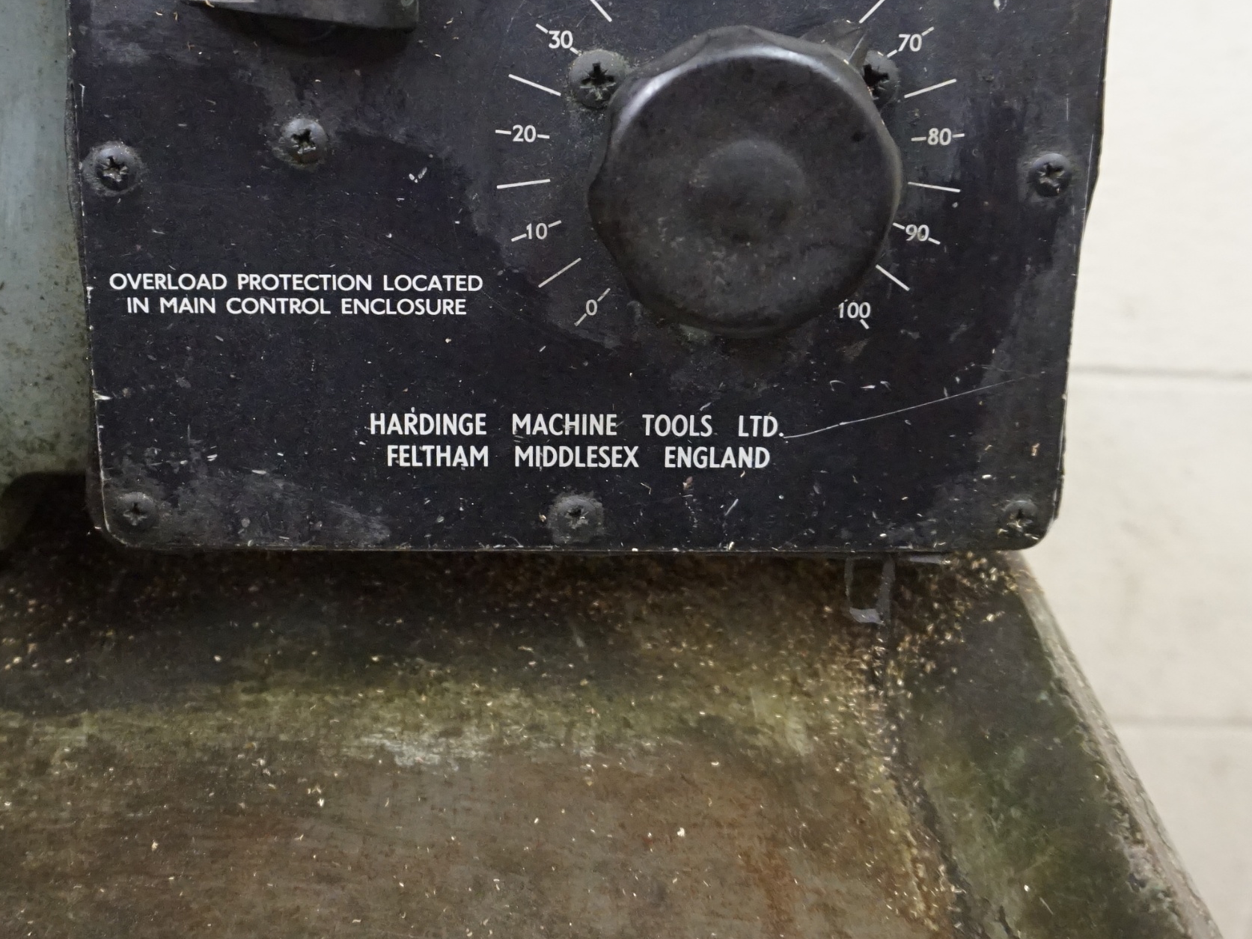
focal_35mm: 45
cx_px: 509
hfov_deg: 41.9
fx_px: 1628
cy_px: 275
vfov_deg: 31.8
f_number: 3.5
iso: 3200
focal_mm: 16
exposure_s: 1/160
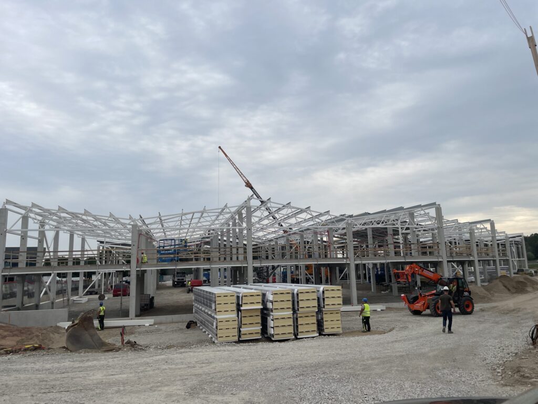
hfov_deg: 67.3
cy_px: 202
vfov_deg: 53.1
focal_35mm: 26
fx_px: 404
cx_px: 269
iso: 32
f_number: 1.6
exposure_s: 1/3125
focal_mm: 4.2
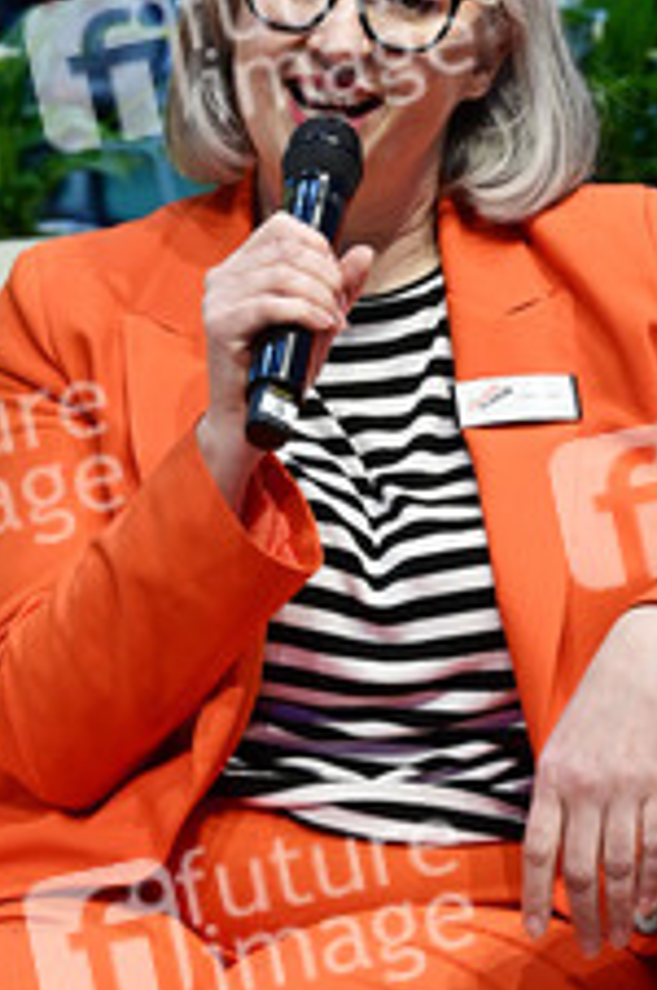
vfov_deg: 16.5
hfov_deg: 11.0
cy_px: 267
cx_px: 377
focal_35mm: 124
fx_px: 3405
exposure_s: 1/200
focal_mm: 70
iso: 1600
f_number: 6.3
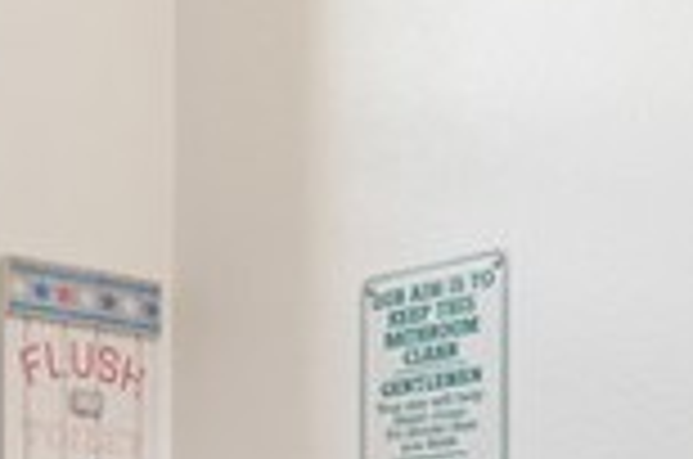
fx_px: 1921
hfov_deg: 20.1
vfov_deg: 13.0
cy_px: 650
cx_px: 76
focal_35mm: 100
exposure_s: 1/100
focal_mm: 15
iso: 400
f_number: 5
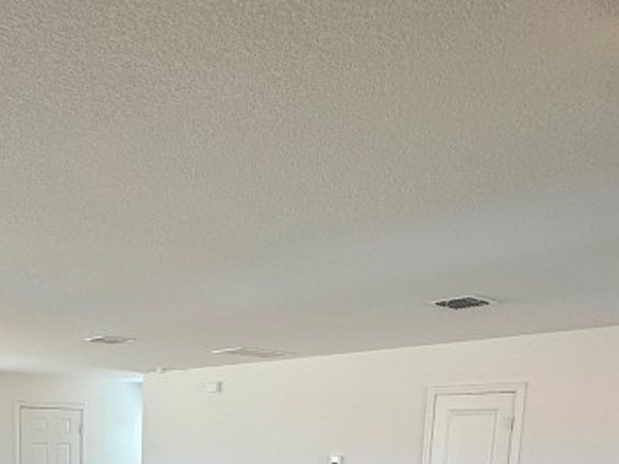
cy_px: 568
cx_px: 117
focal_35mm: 41
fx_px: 733
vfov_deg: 29.7
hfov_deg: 43.5
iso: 64
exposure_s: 1/120
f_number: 2.2
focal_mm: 2.22
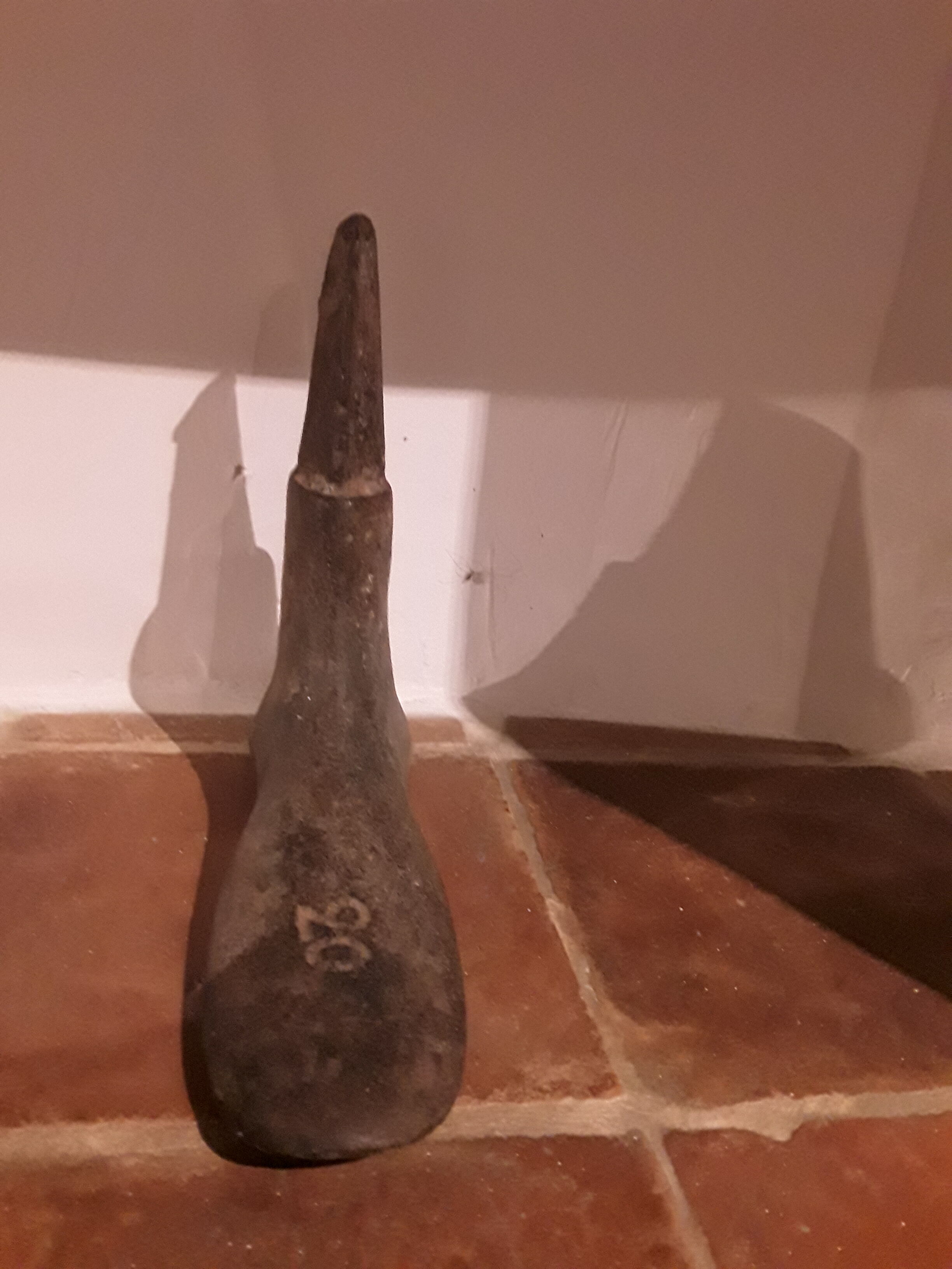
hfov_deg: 51.4
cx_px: 476
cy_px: 634
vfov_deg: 65.3
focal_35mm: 27
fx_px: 990
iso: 400
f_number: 1.9
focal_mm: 2.91
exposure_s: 1/17
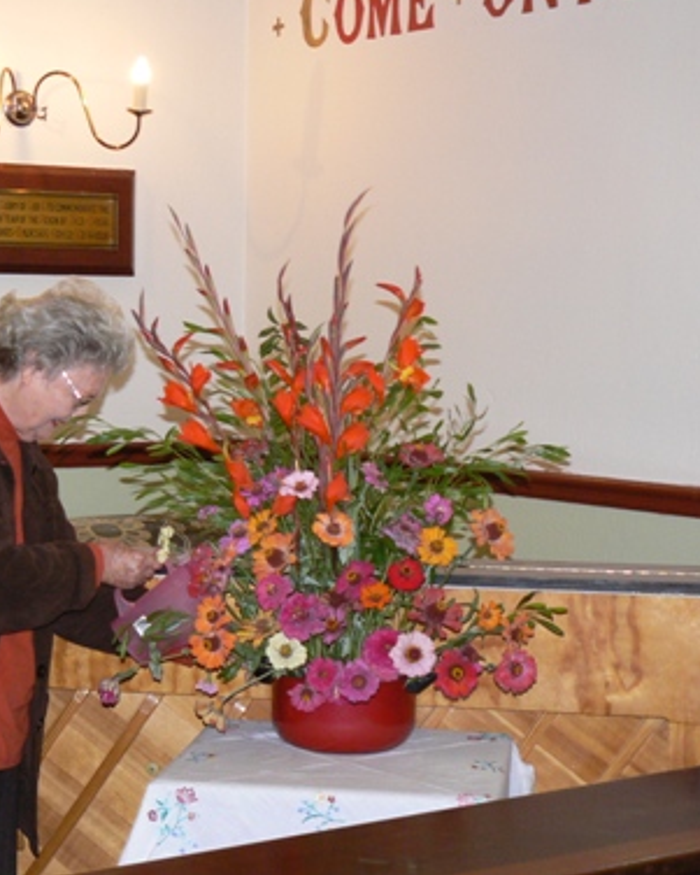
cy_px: 435
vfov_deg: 24.1
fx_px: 2045
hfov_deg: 19.4
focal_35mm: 79
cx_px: 262
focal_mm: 10.1
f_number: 3.2
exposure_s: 1/30
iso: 200
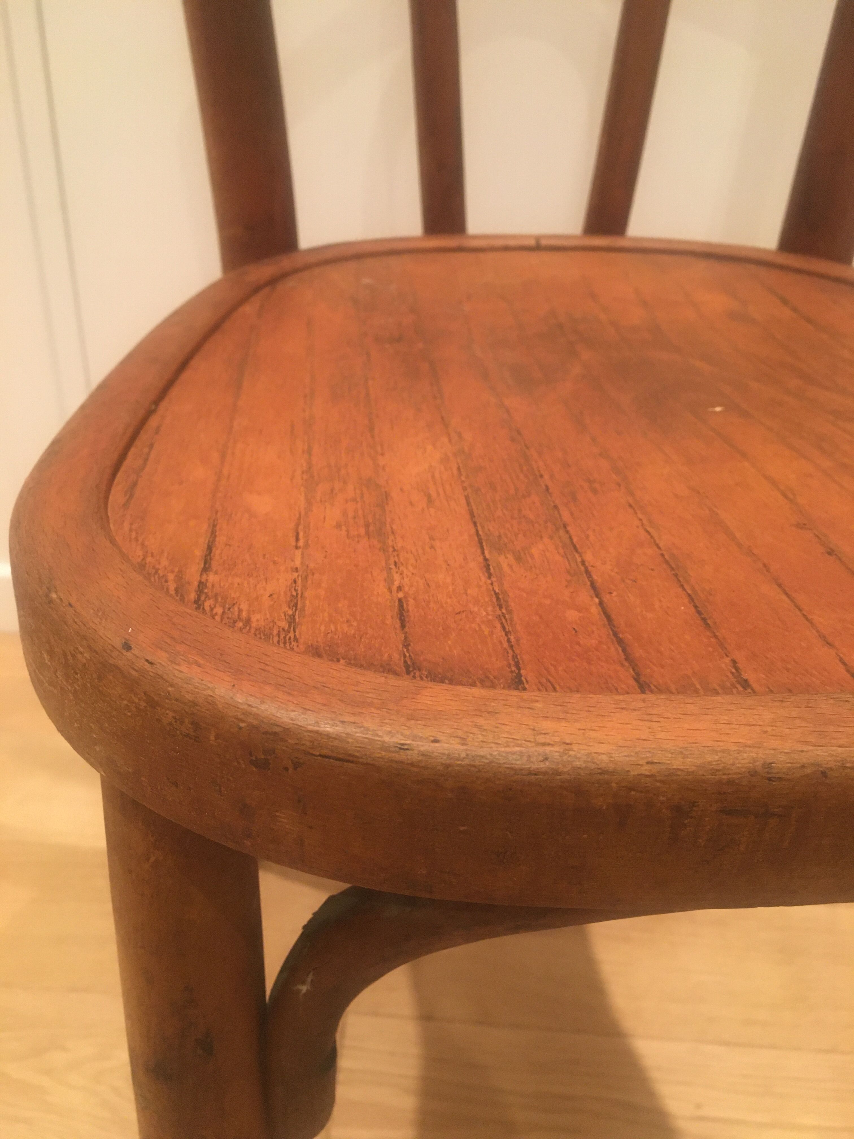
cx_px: 427
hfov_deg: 48.2
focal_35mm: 29
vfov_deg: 61.7
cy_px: 570
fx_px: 954
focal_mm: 4.15
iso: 200
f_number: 2.2
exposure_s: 1/33
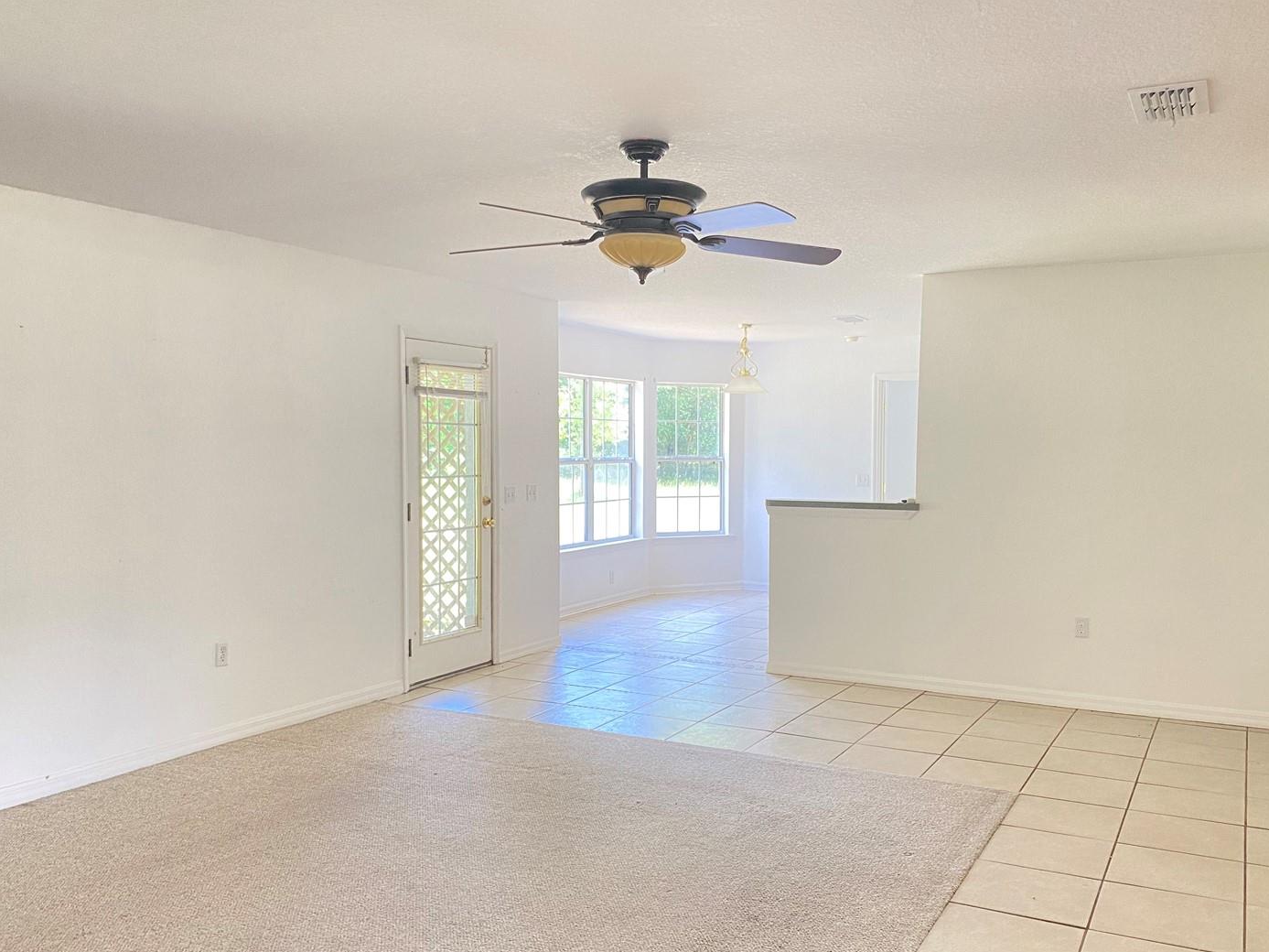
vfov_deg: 46.7
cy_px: 519
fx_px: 1100
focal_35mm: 30
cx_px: 658
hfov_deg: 60.0
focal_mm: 4.25
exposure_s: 1/80
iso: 125
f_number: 1.8
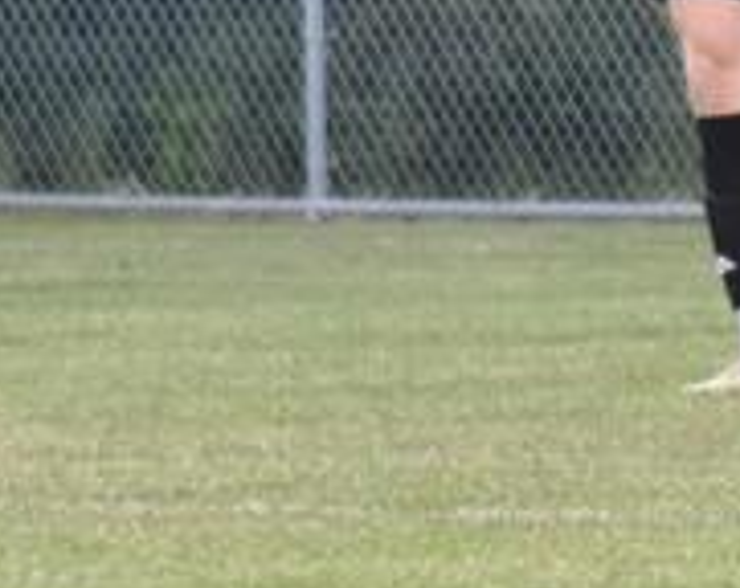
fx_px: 21810
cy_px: -251
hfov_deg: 1.9
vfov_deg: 1.5
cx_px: 883
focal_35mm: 998
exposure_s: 1/400
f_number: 6.3
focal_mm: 200
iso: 3200
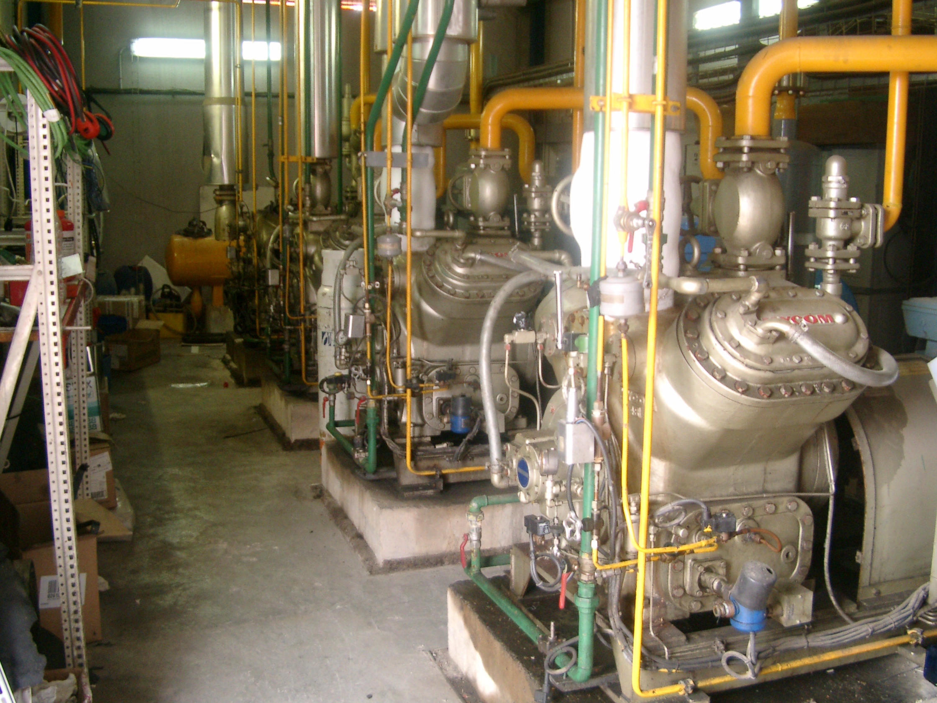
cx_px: 468
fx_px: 1002
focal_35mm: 37
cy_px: 352
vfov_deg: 38.7
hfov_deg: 50.1
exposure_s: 1/40
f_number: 2.6
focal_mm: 7.6
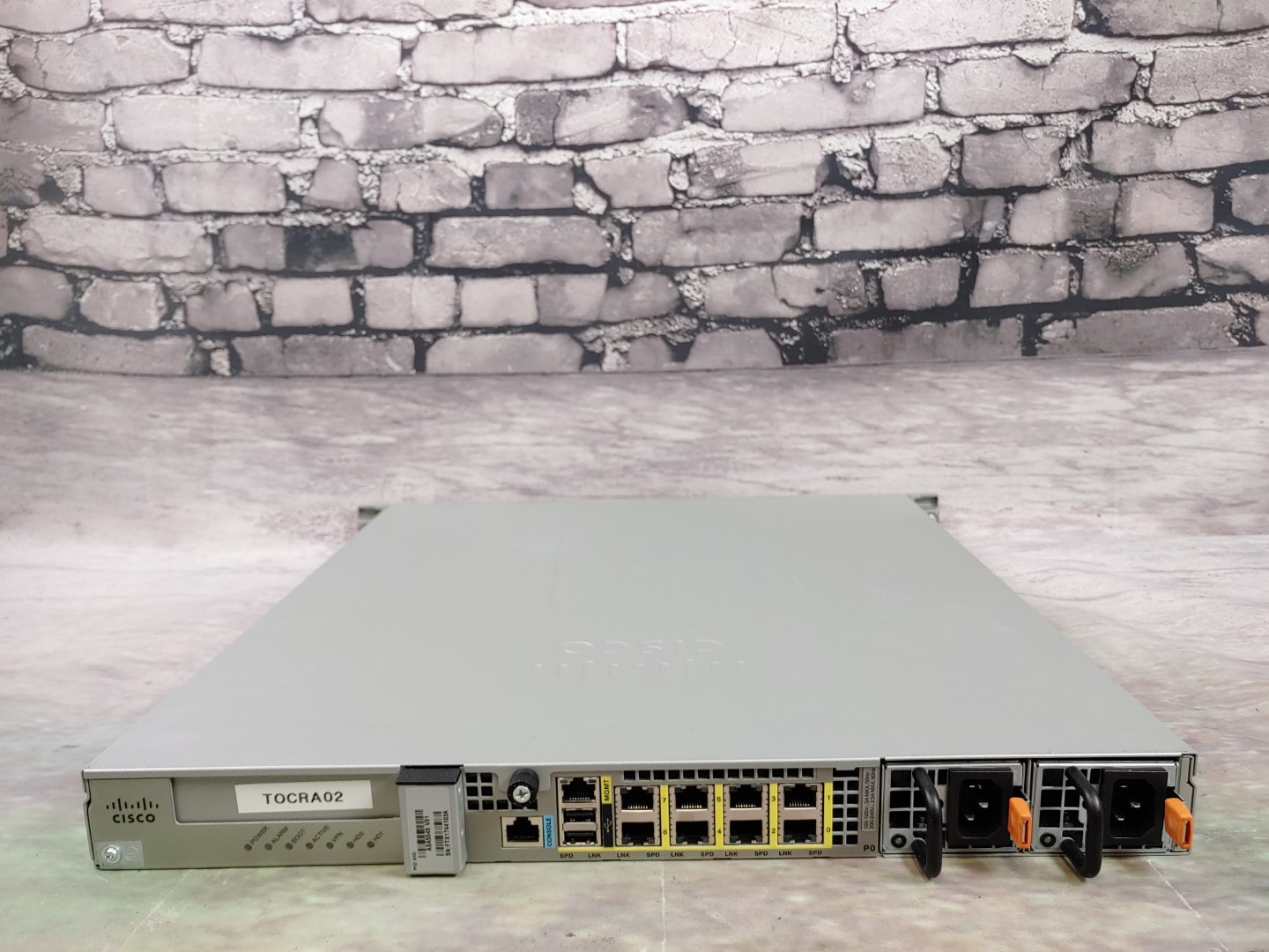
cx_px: 634
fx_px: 953
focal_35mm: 26
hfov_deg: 67.3
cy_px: 476
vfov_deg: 53.1
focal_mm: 4.36
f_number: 1.8
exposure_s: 1/60
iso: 50
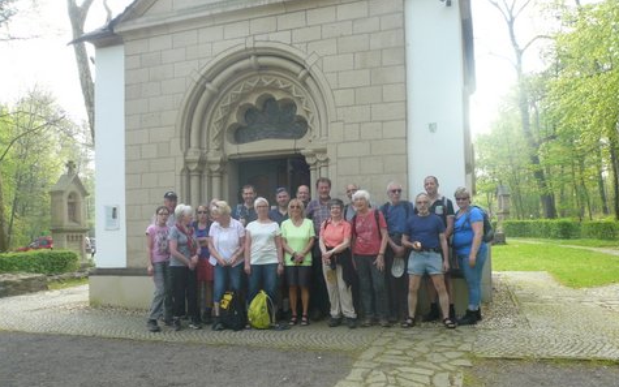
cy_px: 232
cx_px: 310
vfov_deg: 41.7
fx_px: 506
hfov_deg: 62.9
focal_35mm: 30
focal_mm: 4.6
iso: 100
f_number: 2.8
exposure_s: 1/160
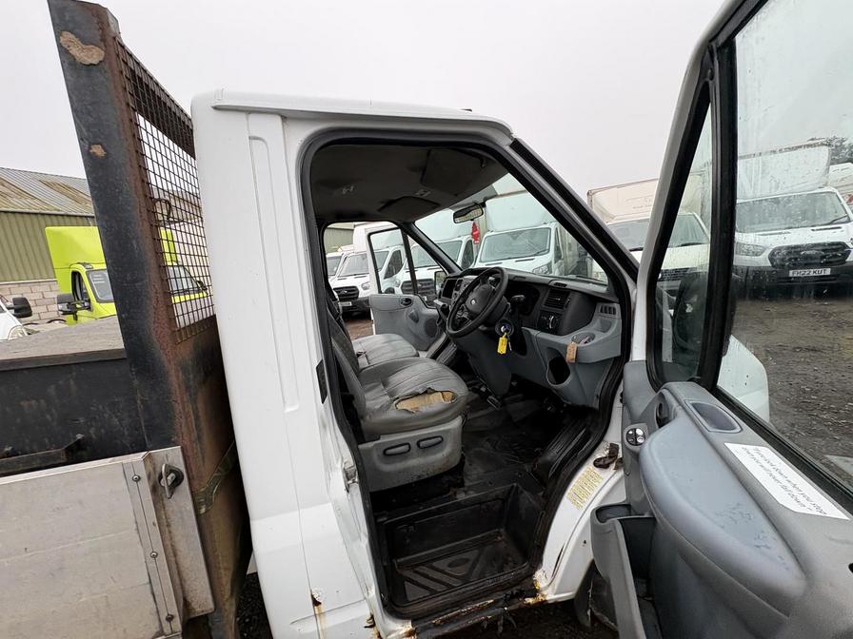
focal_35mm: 14
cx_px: 426
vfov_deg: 85.7
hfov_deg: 102.1
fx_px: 345
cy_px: 320
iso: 50
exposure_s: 1/231
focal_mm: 2.22
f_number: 2.2
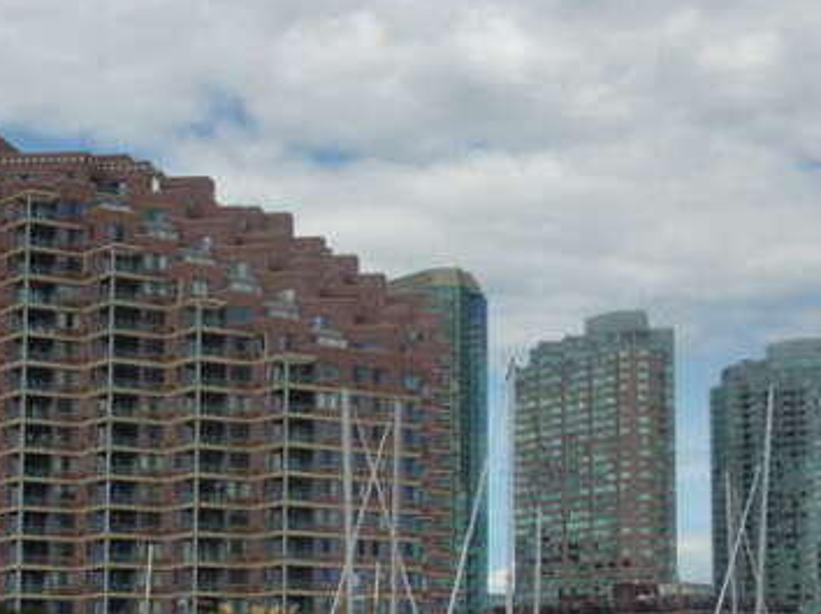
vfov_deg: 15.5
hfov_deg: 20.6
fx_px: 2252
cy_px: 408
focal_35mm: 95
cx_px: 561
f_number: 5.6
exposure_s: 1/500
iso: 125
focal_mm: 6.9
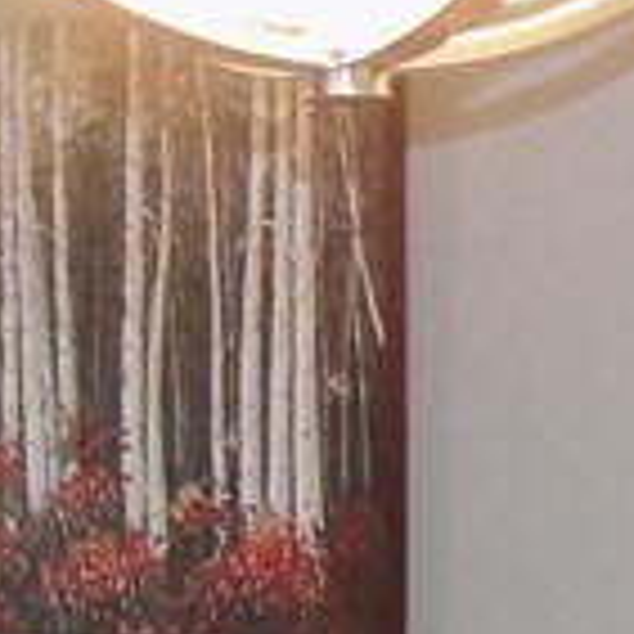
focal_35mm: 148
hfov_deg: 10.1
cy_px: 513
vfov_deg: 11.8
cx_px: -967
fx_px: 3067
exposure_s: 1/30
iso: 360
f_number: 3.1
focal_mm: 4
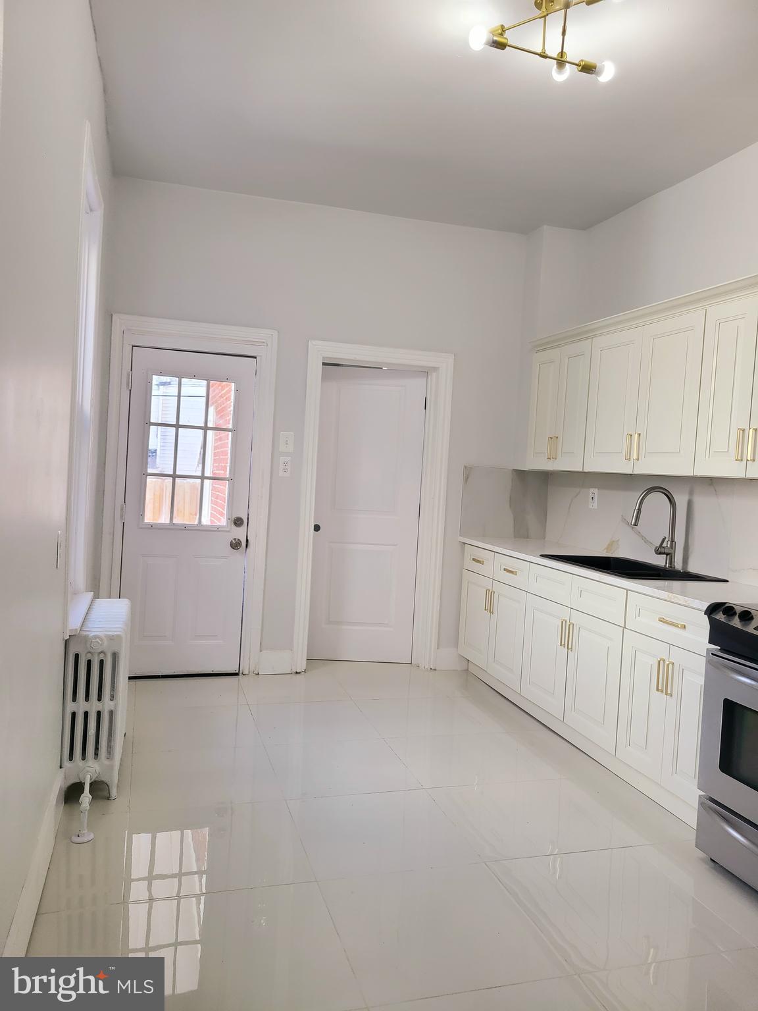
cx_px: 379
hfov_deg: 53.1
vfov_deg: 67.3
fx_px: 759
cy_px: 506
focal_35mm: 26
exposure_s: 1/110
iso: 40
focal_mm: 5.4
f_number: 1.8
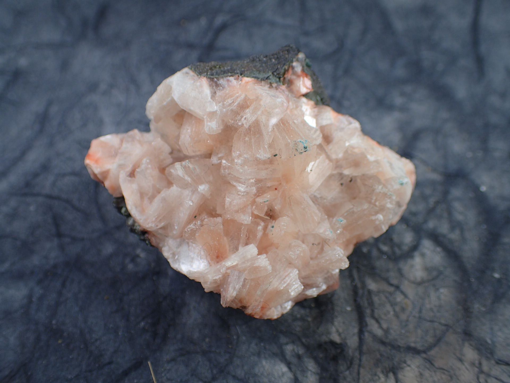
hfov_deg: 52.6
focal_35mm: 35
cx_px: 255
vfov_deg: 40.7
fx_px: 516
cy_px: 192
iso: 100
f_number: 2.6
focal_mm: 6.42
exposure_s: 1/200
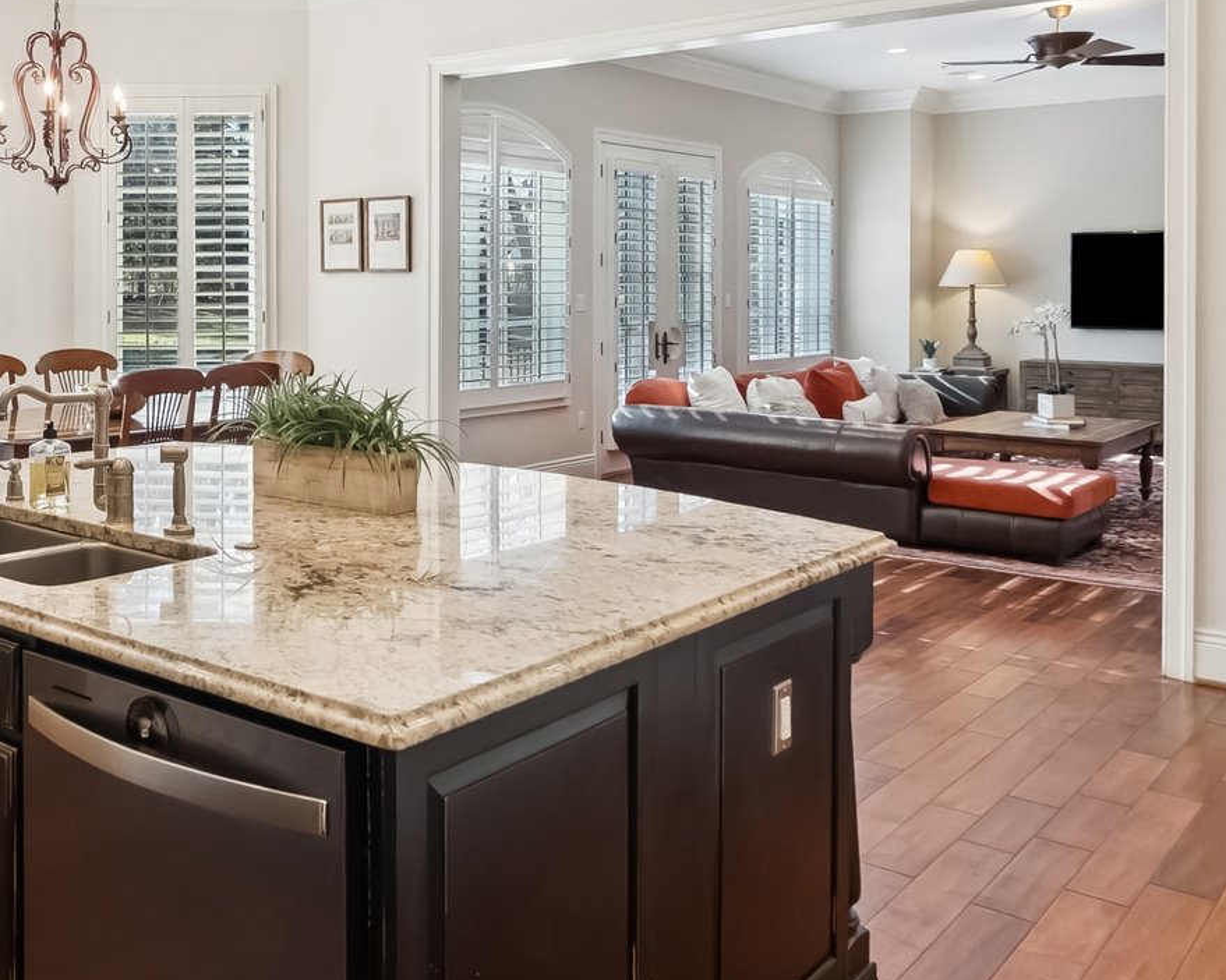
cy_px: 310
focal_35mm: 35
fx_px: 1270
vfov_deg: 41.6
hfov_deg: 47.7
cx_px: 190
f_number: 6.3
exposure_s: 1/200
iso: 4000
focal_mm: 16
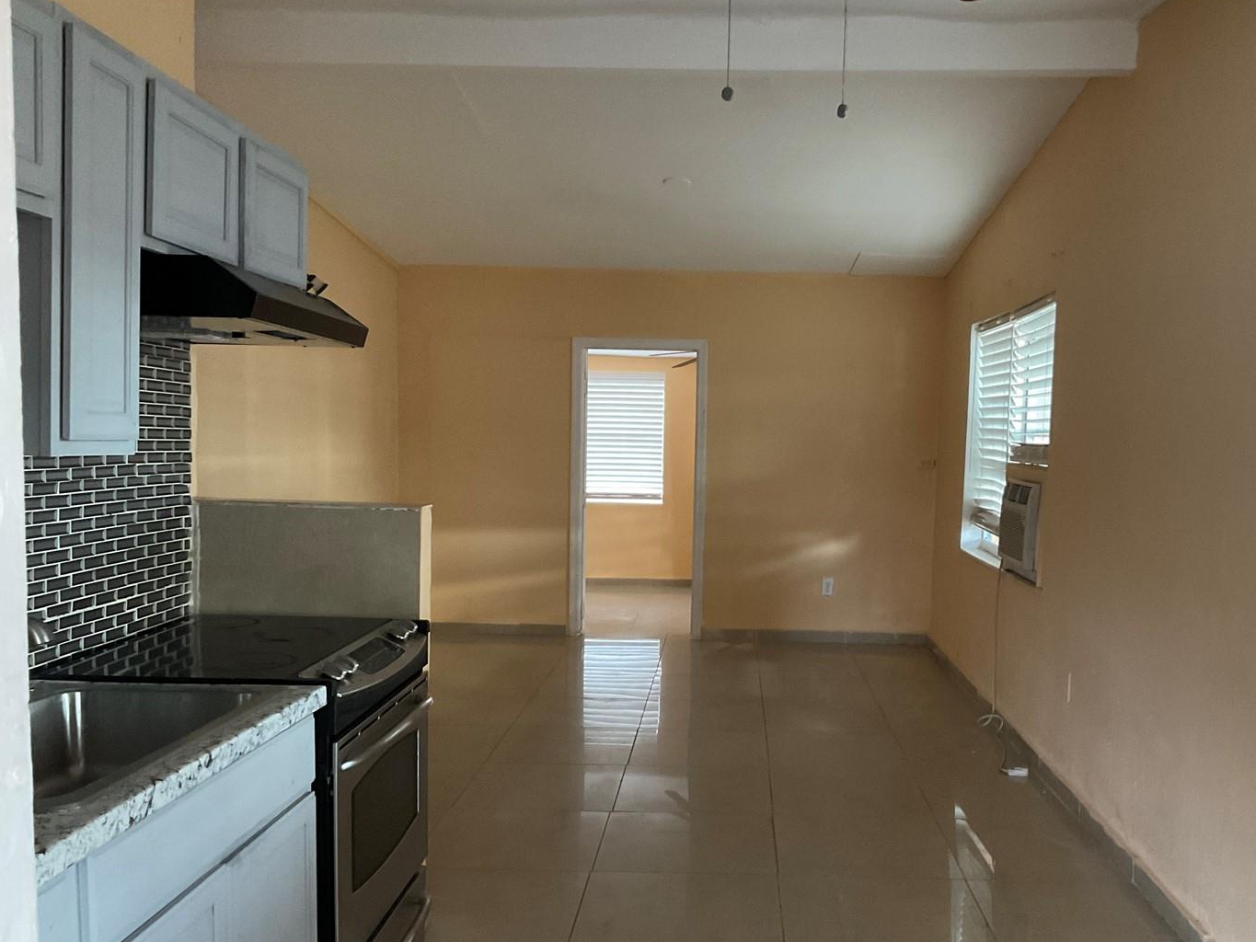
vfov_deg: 41.7
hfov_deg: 53.8
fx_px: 1234
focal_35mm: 34
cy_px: 544
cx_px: 716
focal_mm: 3
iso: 250
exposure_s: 1/33
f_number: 1.8
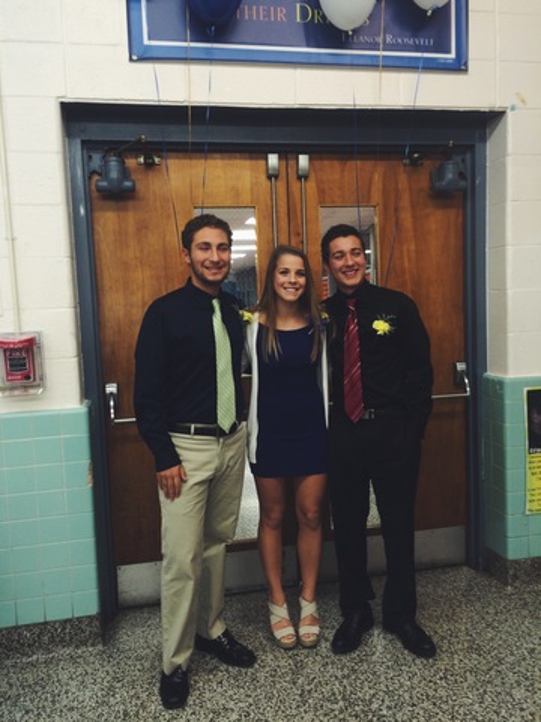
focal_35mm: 29
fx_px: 604
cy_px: 361
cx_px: 270
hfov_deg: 48.2
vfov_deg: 61.7
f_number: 2.2
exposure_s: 1/30
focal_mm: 4.15
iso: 50
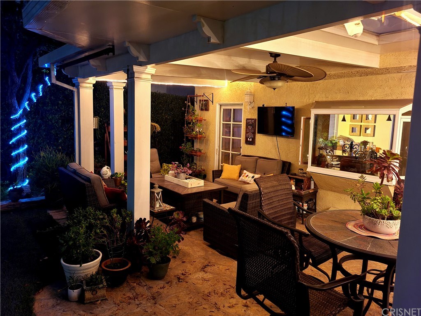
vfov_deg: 53.1
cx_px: 210
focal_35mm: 26
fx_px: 316
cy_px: 158
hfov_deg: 67.3
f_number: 1.8
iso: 1000
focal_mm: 5.4
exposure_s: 1/8
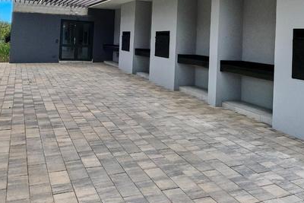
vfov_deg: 41.2
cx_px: 106
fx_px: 253
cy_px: 32
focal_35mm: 30
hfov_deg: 60.7
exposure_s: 1/1000
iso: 800
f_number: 8
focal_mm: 10
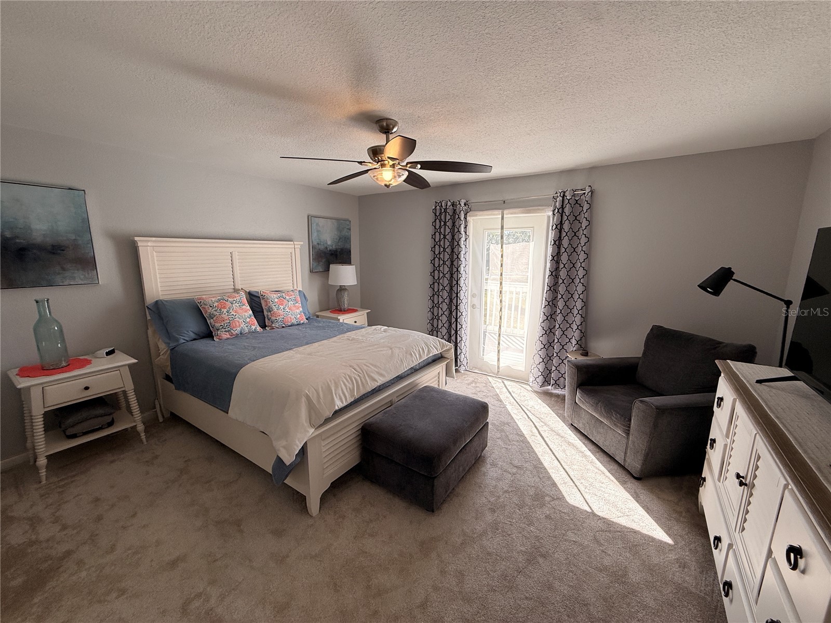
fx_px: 336
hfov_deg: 102.1
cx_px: 416
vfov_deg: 85.7
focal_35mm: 14
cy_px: 312
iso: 64
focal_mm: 2.22
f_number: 2.2
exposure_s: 1/249
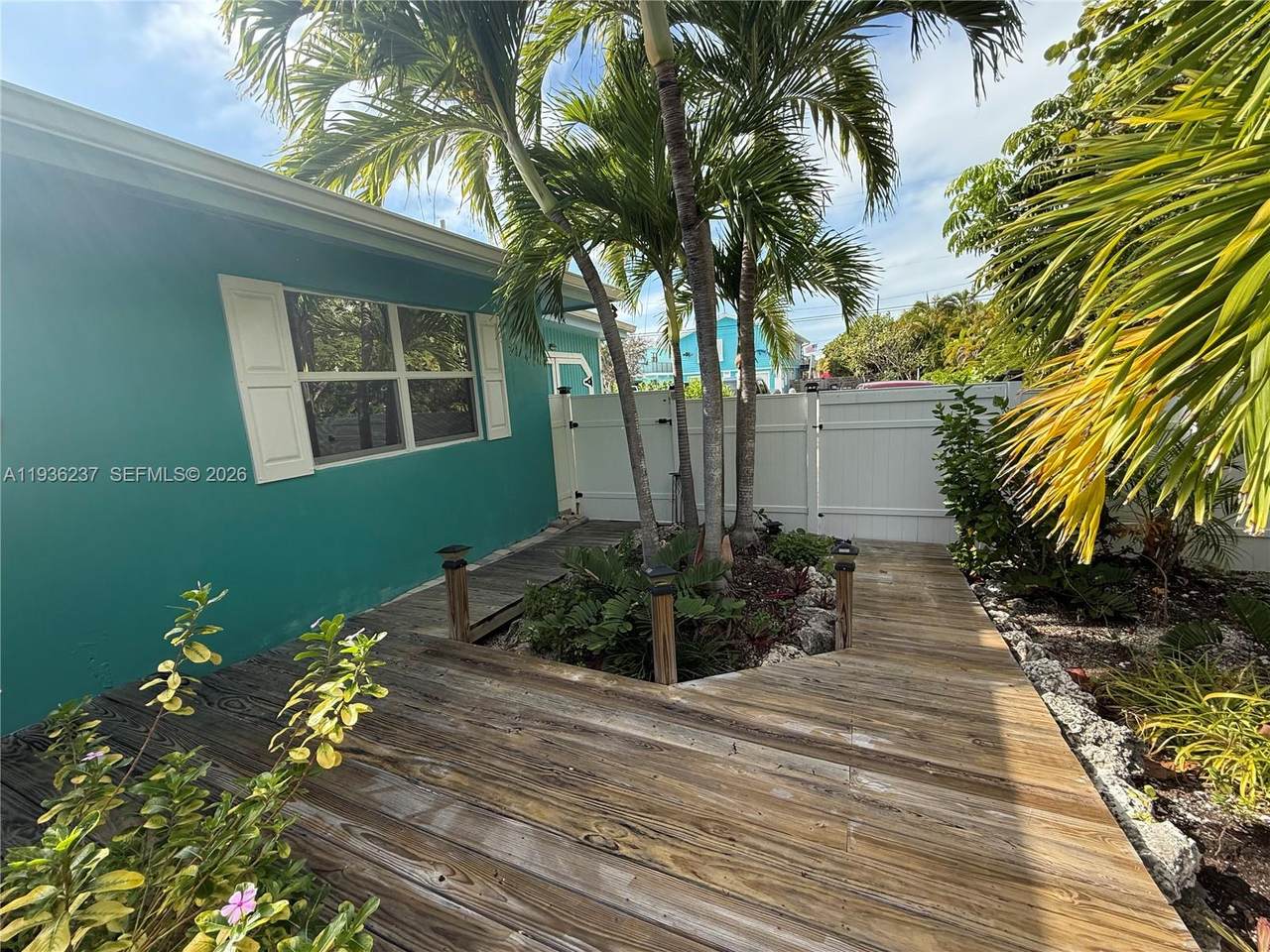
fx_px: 514
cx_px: 635
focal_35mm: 14
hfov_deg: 102.1
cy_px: 476
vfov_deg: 85.7
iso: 64
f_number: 2.2
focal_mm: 2.22
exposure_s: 1/853
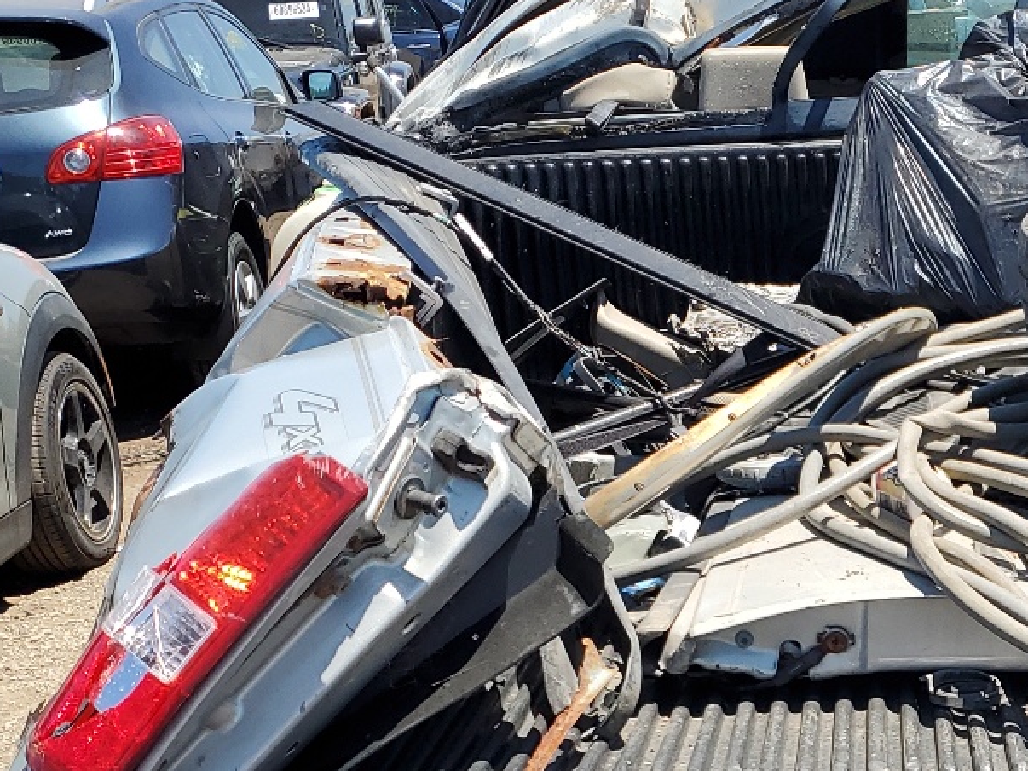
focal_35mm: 69
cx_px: 992
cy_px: 655
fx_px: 2049
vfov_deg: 21.0
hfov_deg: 26.8
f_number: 1.5
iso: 50
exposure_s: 1/2500
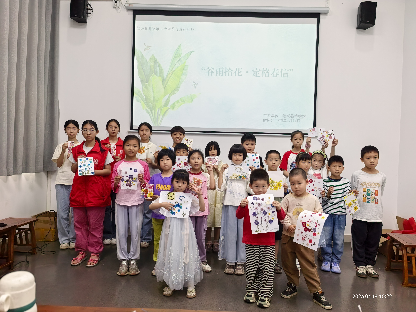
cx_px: 208
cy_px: 156
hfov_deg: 71.6
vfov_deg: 56.8
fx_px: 288
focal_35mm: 24
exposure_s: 1/133
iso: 50
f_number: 1.6
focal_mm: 8.5
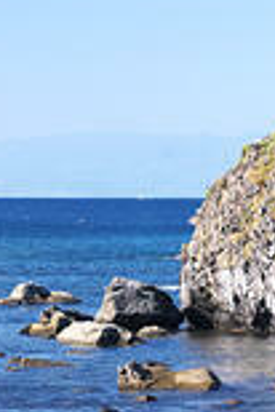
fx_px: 3338
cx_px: 467
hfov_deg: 4.7
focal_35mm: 292
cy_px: 201
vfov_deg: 7.0
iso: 100
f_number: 10
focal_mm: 75
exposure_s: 1/30
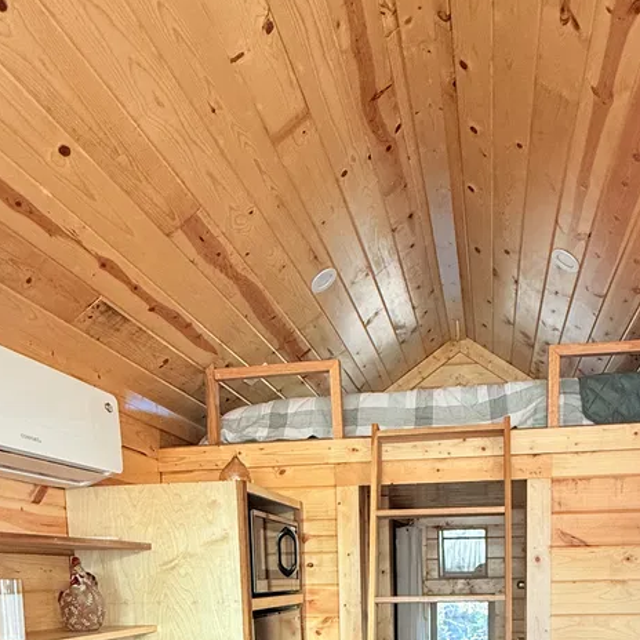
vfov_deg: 43.1
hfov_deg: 50.7
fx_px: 669
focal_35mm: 32
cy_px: 655
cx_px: 392
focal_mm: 2.22
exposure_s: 1/99
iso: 200
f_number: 2.2
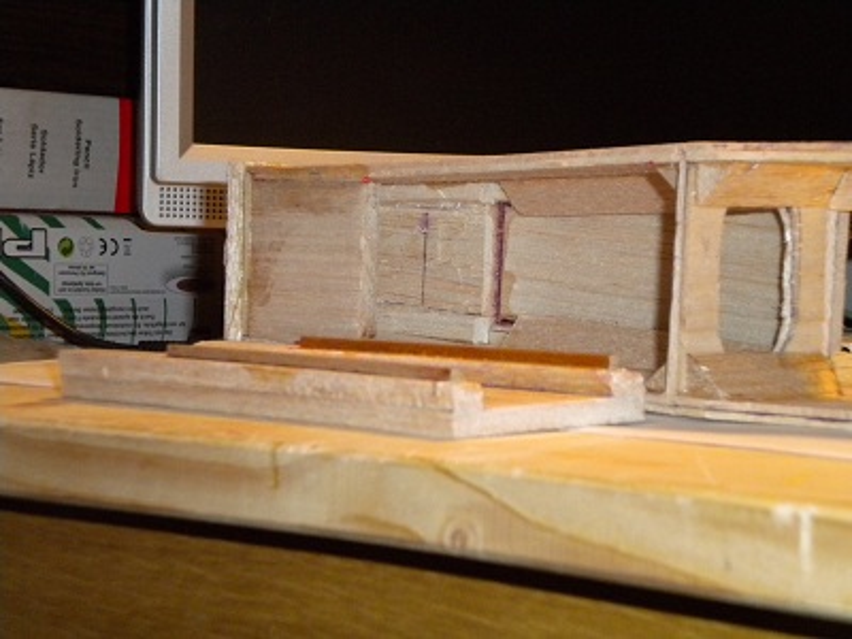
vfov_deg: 15.4
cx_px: 426
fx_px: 2363
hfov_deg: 20.4
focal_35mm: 96
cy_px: 320
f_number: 5.7
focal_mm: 17.3
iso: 400
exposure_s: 1/60
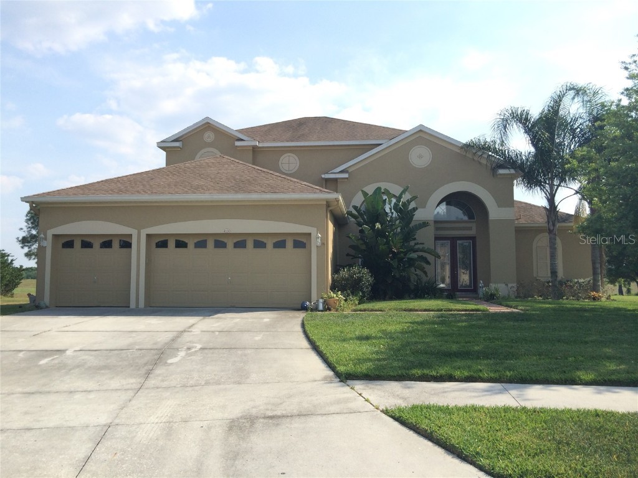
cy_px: 239
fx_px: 553
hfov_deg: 60.0
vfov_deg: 46.8
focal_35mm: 30
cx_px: 319
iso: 32
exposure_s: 1/1709
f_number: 2.2
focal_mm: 4.12
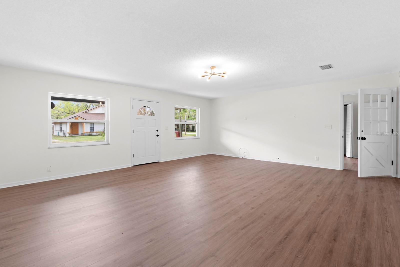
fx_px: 178
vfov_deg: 73.8
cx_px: 200
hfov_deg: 96.7
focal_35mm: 16
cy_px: 134
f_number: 9
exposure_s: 1.3
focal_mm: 16
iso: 200
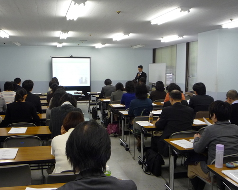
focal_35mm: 37
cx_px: 113
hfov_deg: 49.1
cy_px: 94
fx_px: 261
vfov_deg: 40.1
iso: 250
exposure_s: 1/30
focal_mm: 5.2
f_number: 3.3
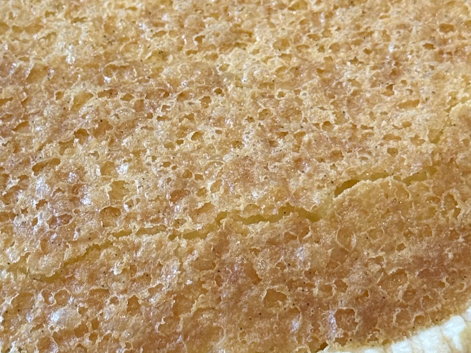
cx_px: 178
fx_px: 1238
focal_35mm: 91
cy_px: 157
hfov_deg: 21.5
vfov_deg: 16.2
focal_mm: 6.76
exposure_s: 1/60
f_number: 1.78
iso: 100
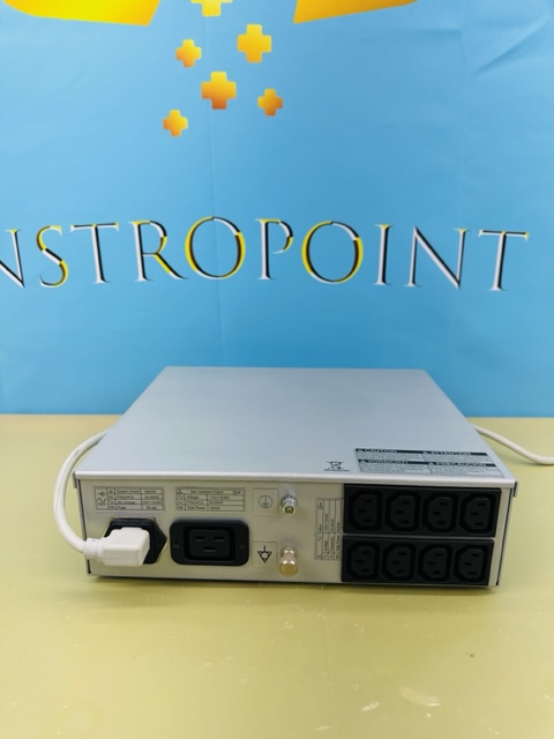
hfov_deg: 56.8
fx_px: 512
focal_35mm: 24
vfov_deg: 71.6
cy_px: 370
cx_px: 277
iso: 80
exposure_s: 1/634
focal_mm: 6.86
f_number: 1.78
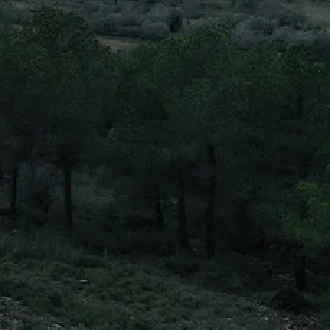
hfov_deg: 10.7
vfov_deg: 12.3
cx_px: -432
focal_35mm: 142
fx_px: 1532
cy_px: 242
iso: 100
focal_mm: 10.26
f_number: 4
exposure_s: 1/80
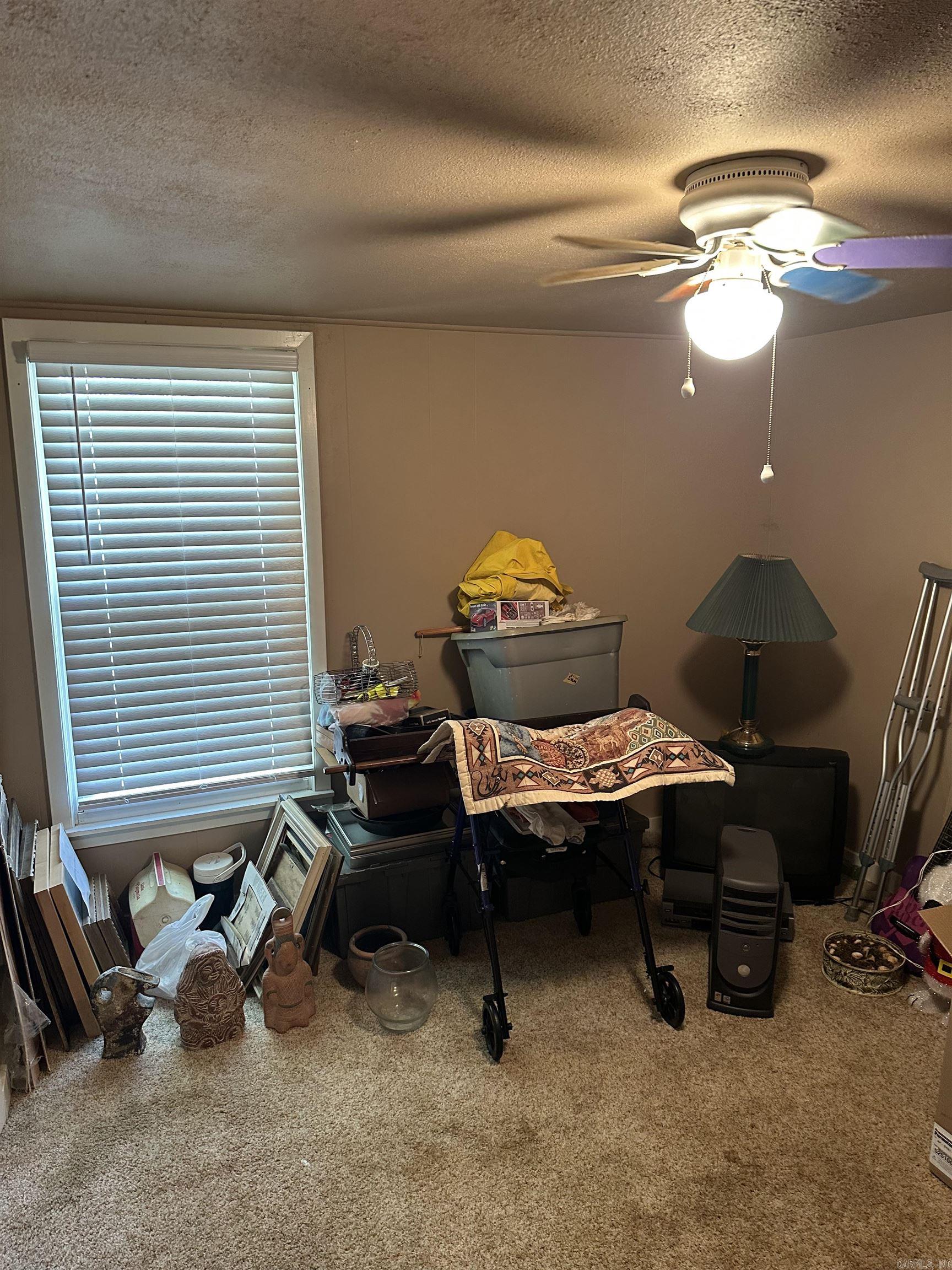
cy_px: 635
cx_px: 476
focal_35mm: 24
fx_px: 880
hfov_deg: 56.8
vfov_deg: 71.6
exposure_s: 1/60
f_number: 1.78
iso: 320
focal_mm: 6.86
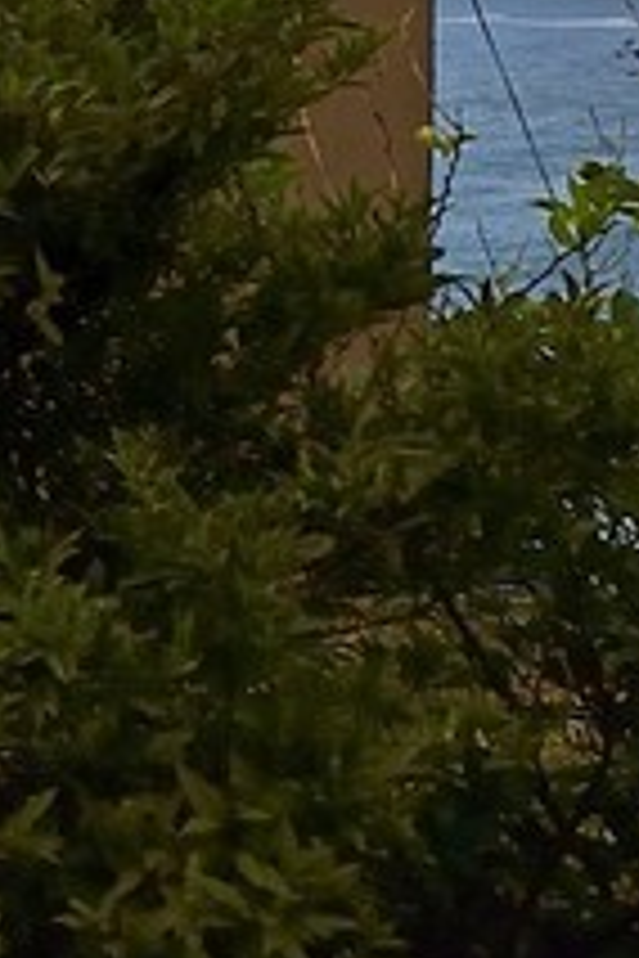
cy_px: -315
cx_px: -1642
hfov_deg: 8.8
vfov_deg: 18.1
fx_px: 2795
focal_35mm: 105
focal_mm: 14
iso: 200
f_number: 5.6
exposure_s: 1/160
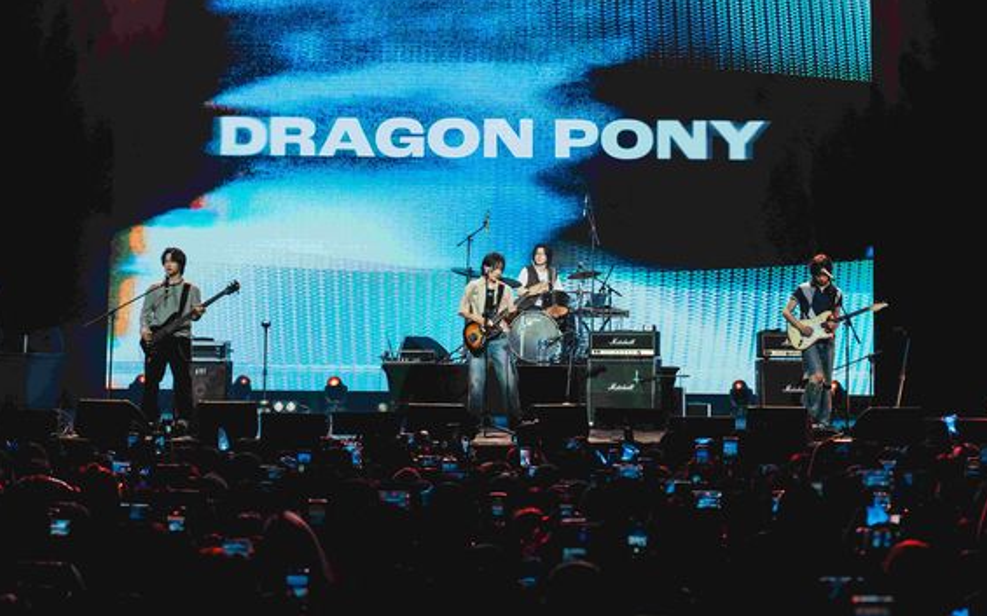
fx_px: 1694
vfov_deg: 20.6
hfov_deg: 32.5
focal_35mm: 63
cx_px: 488
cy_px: 229
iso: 1000
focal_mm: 50
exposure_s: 1/500
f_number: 2.8
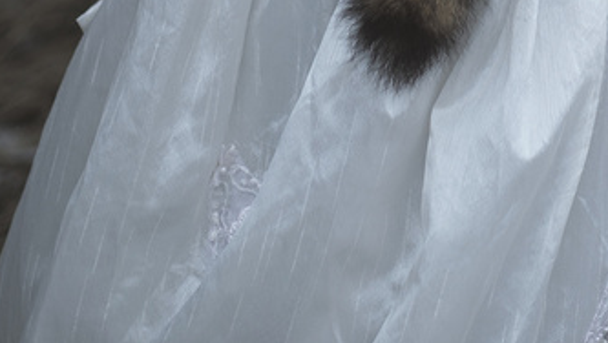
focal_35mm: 264
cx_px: 591
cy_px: -553
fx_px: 4260
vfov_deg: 4.5
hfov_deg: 8.1
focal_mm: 56
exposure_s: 1/250
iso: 200
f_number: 1.8
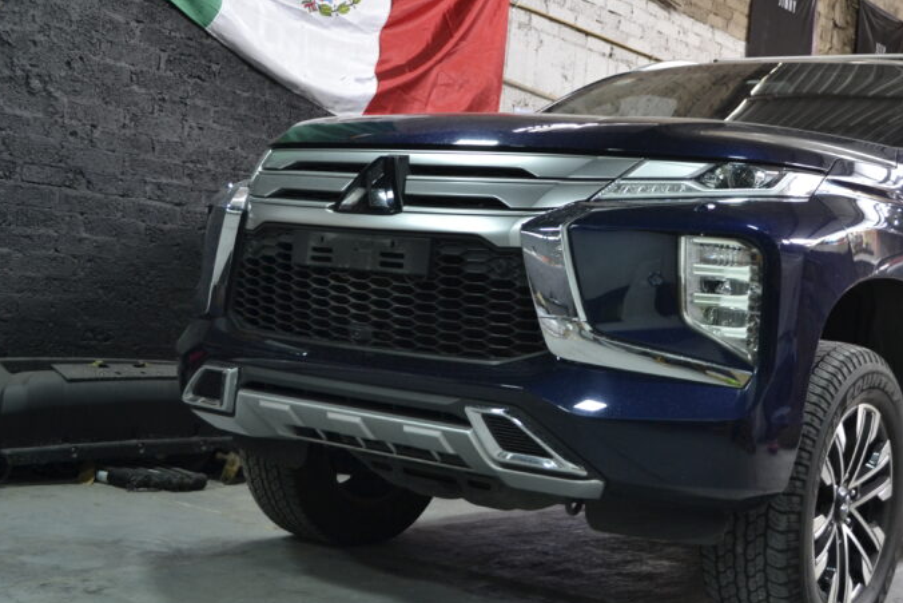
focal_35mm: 50
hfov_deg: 39.2
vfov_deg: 27.0
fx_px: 1254
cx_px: 585
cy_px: 284
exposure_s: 1/15
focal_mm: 22
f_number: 4
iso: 450
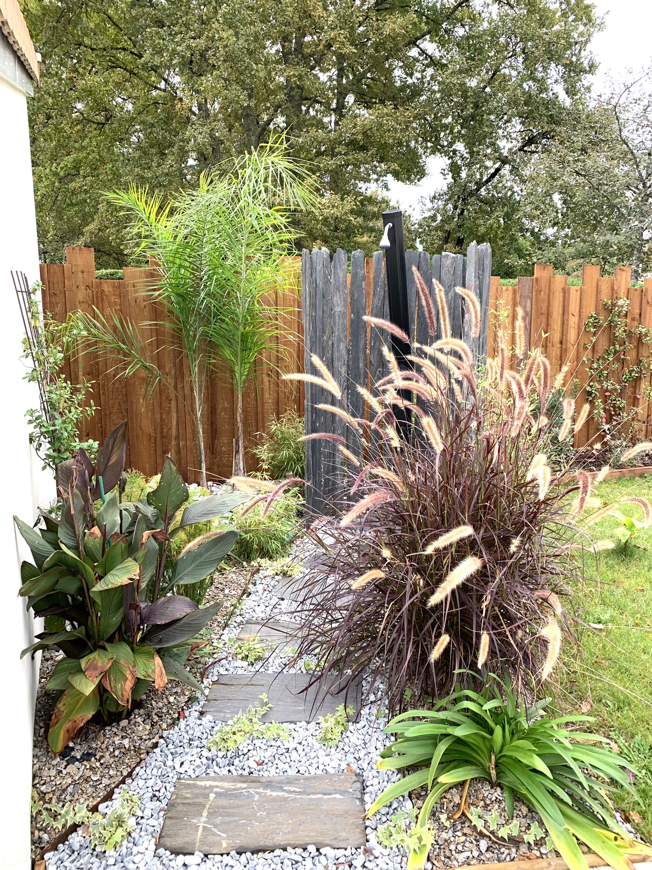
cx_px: 326
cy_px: 435
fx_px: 653
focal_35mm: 26
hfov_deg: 53.1
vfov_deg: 67.3
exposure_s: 1/122
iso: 50
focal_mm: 4.25
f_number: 1.8
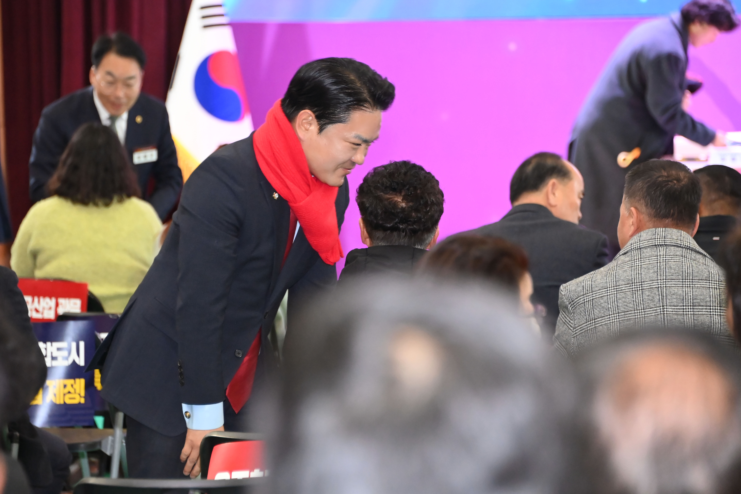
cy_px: 247
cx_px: 370
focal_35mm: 200
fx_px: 4116
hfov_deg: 10.3
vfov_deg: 6.9
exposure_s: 1/250
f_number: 5.6
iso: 8000
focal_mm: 200
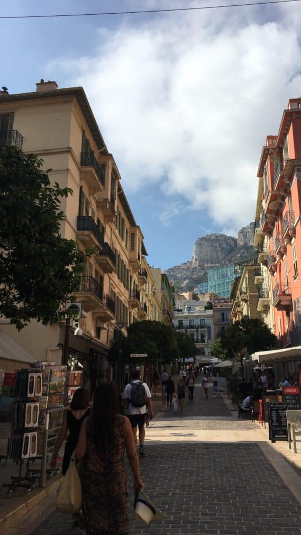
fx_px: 454
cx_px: 191
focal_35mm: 32
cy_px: 270
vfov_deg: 61.0
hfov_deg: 36.4
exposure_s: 1/3077
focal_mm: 4.15
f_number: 2.2
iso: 25
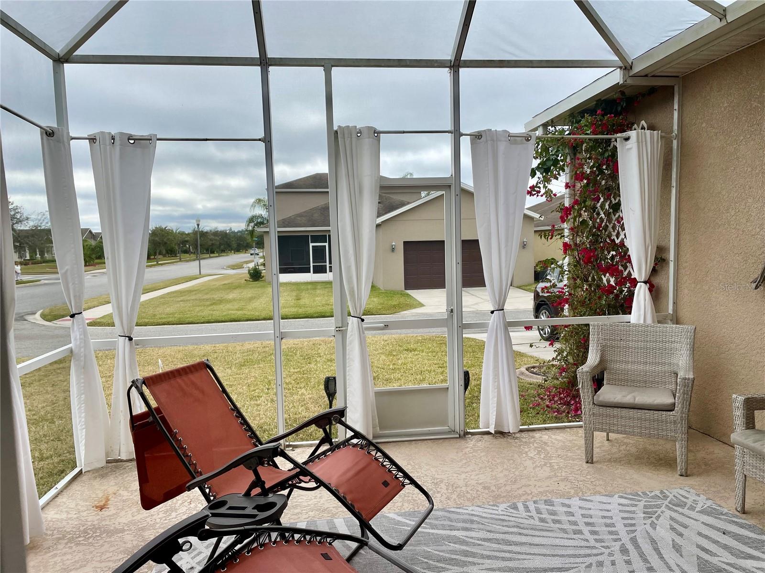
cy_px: 286
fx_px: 575
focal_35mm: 26
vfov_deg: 53.1
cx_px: 382
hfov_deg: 67.3
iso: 32
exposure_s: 1/1453
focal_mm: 4.2
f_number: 1.6
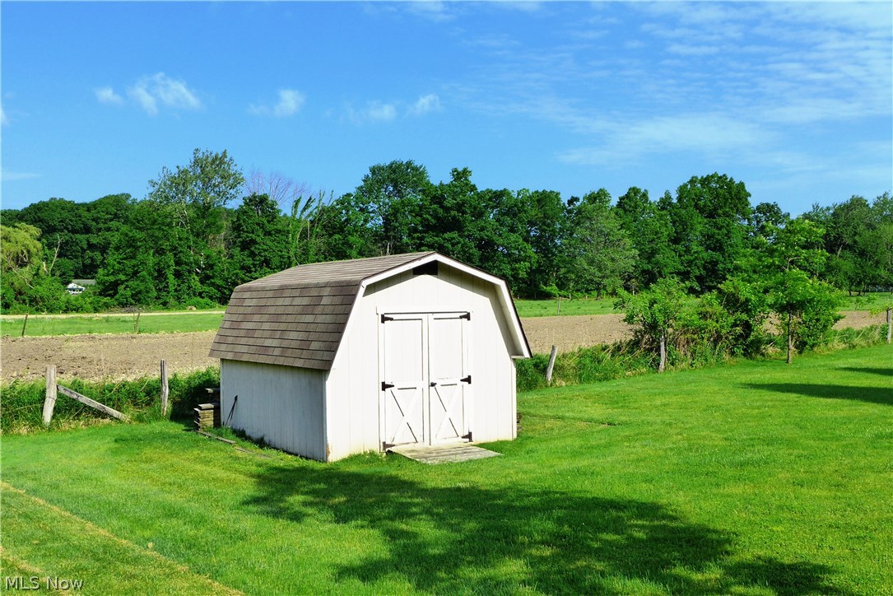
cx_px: 446
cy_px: 298
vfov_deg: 36.0
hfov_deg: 51.9
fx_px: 918
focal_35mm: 37
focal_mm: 7.3
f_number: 5.6
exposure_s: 1/800
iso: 160
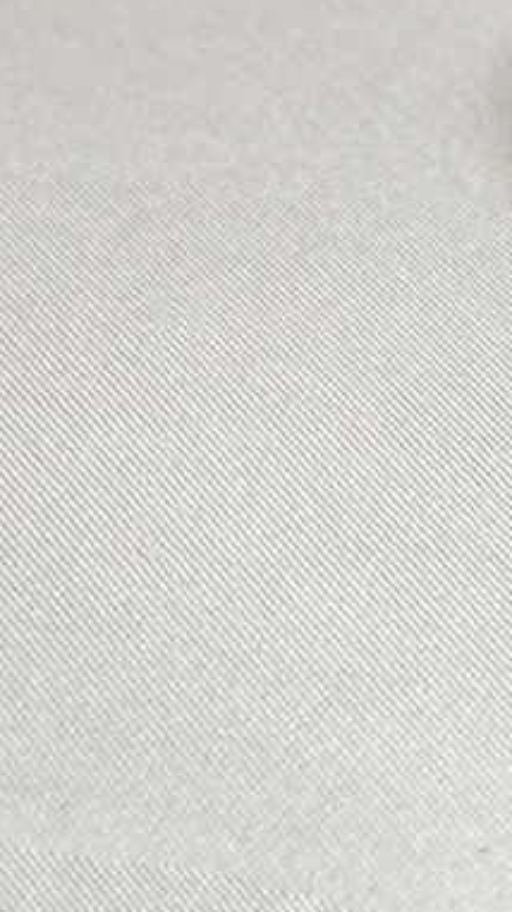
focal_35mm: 330
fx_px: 7974
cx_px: 1603
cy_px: -1883
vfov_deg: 6.0
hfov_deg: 3.6
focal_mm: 50
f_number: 7.1
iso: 800
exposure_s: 1/100
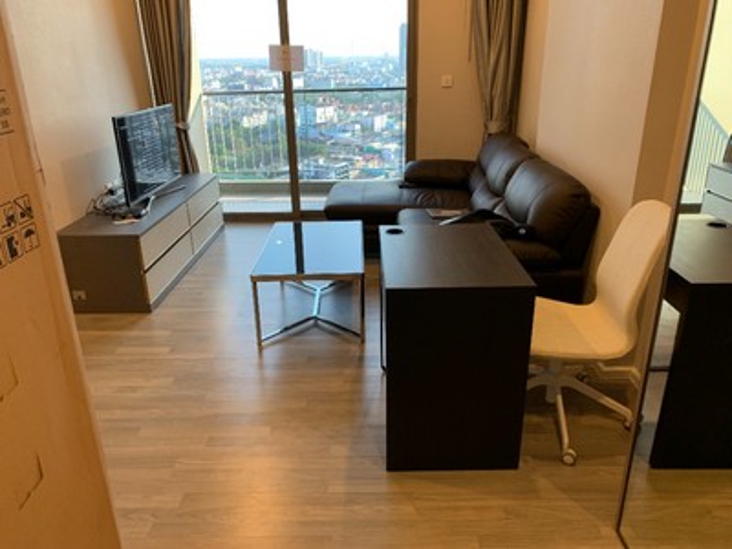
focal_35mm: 26
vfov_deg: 53.1
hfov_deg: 67.3
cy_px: 274
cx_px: 366
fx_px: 550
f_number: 1.8
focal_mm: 4.25
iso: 125
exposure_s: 1/50
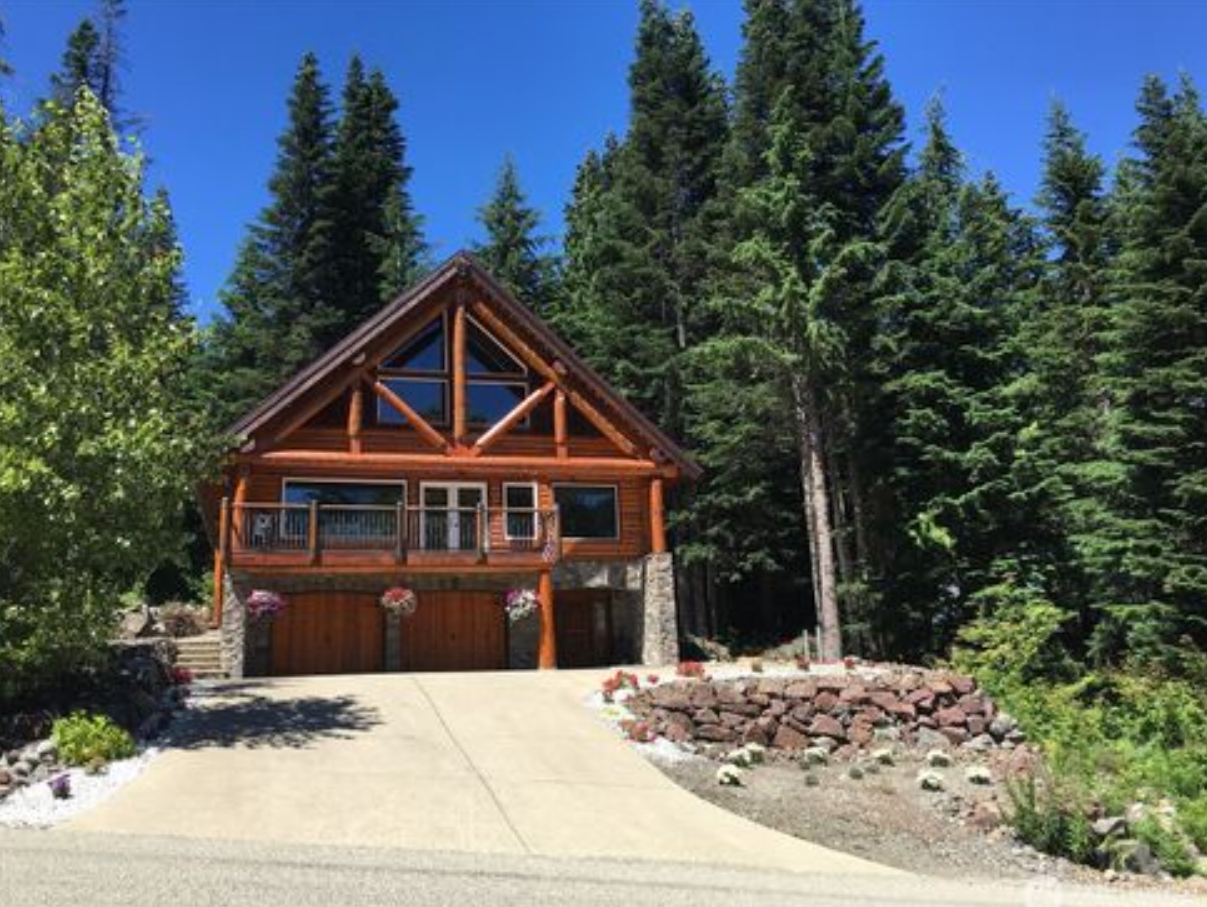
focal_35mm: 30
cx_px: 600
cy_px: 458
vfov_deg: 46.9
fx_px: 1047
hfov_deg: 59.9
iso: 25
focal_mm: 4.15
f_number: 2.2
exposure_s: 1/801
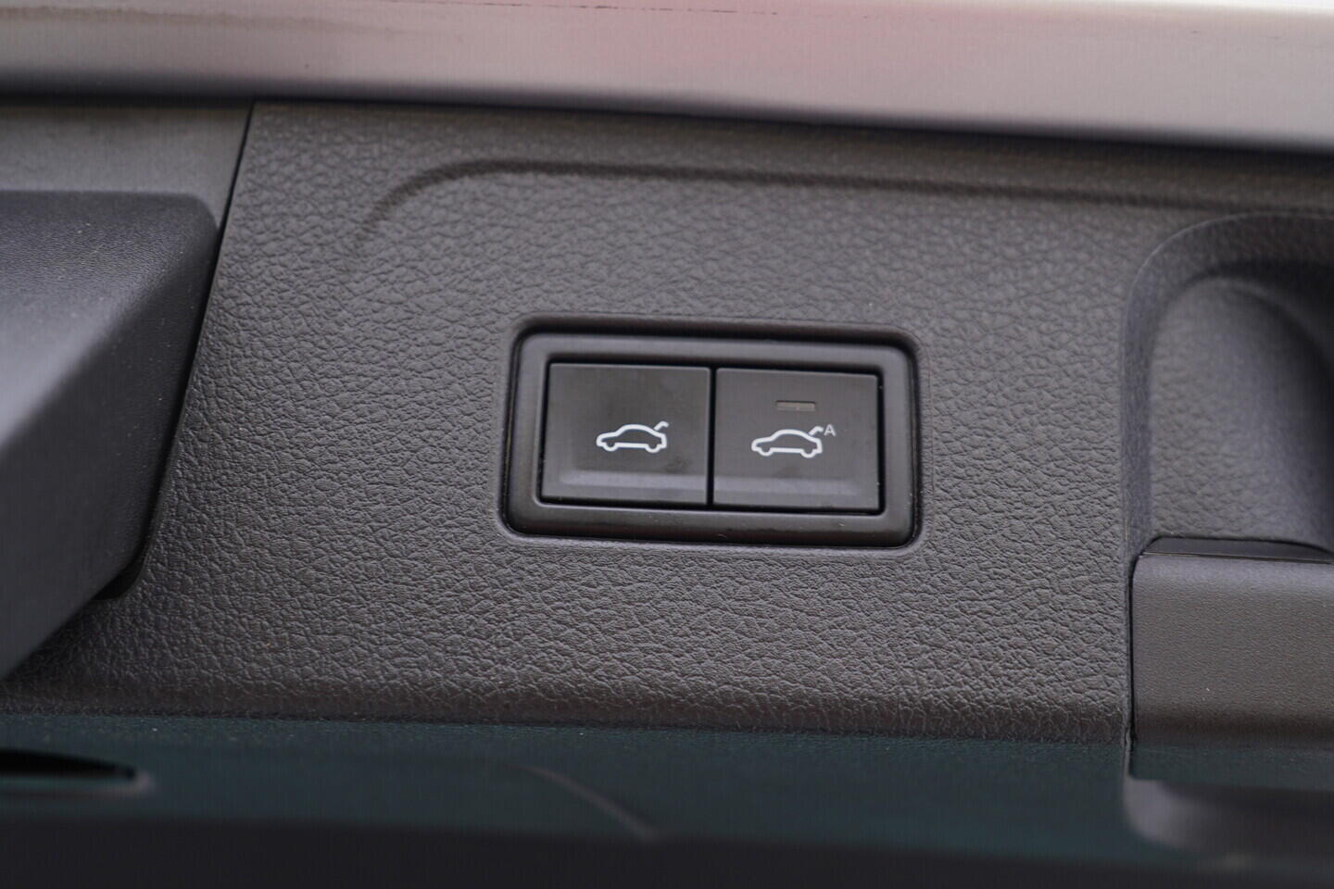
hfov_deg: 53.1
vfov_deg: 36.9
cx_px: 667
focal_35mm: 36
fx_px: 1334
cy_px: 444
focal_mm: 24
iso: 125
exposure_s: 1/40
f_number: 2.8
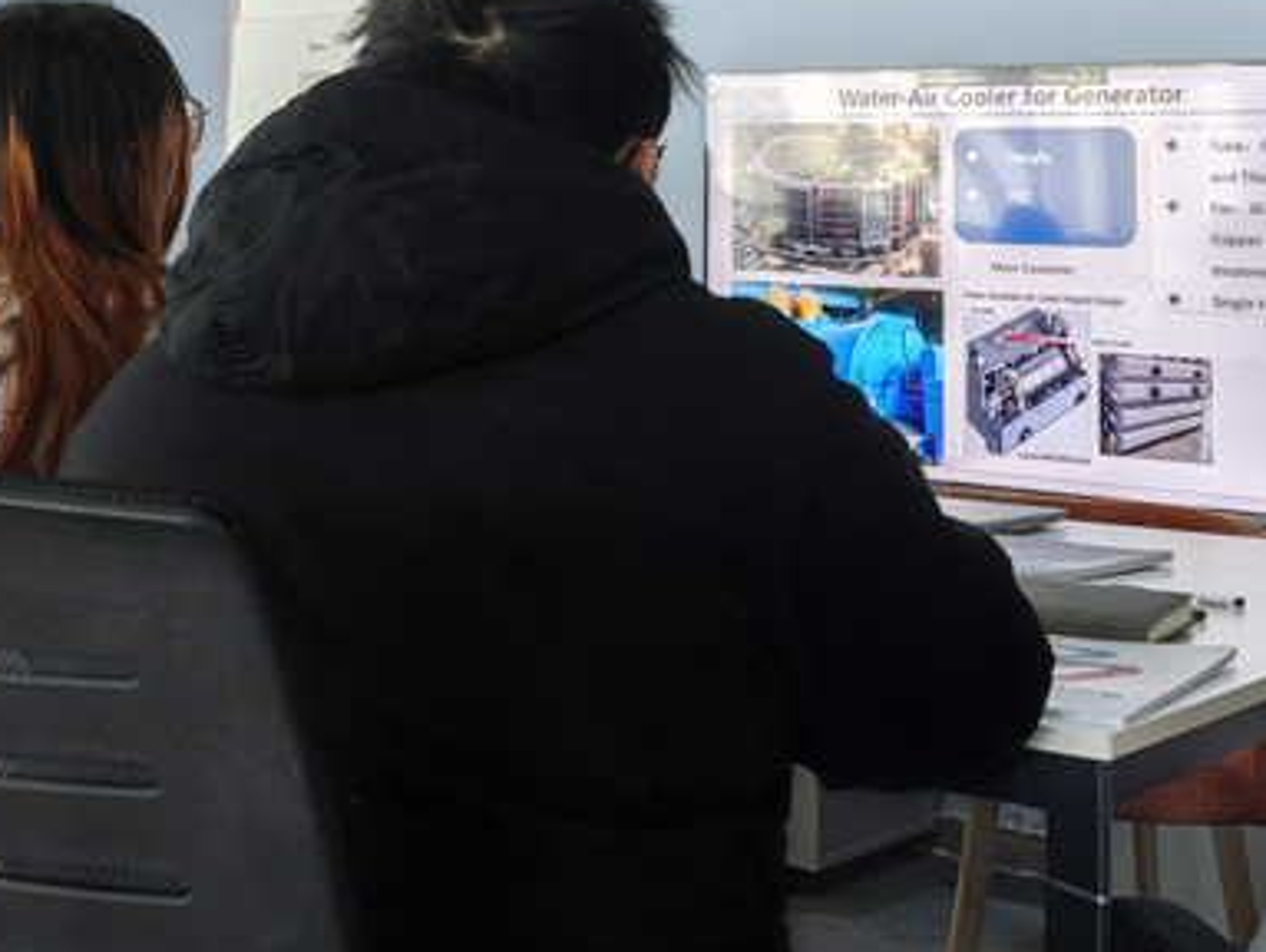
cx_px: 549
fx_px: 2196
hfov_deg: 32.1
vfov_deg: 23.1
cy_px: -73
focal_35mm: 60
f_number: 1.6
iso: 400
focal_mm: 6.55
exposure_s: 1/96.1
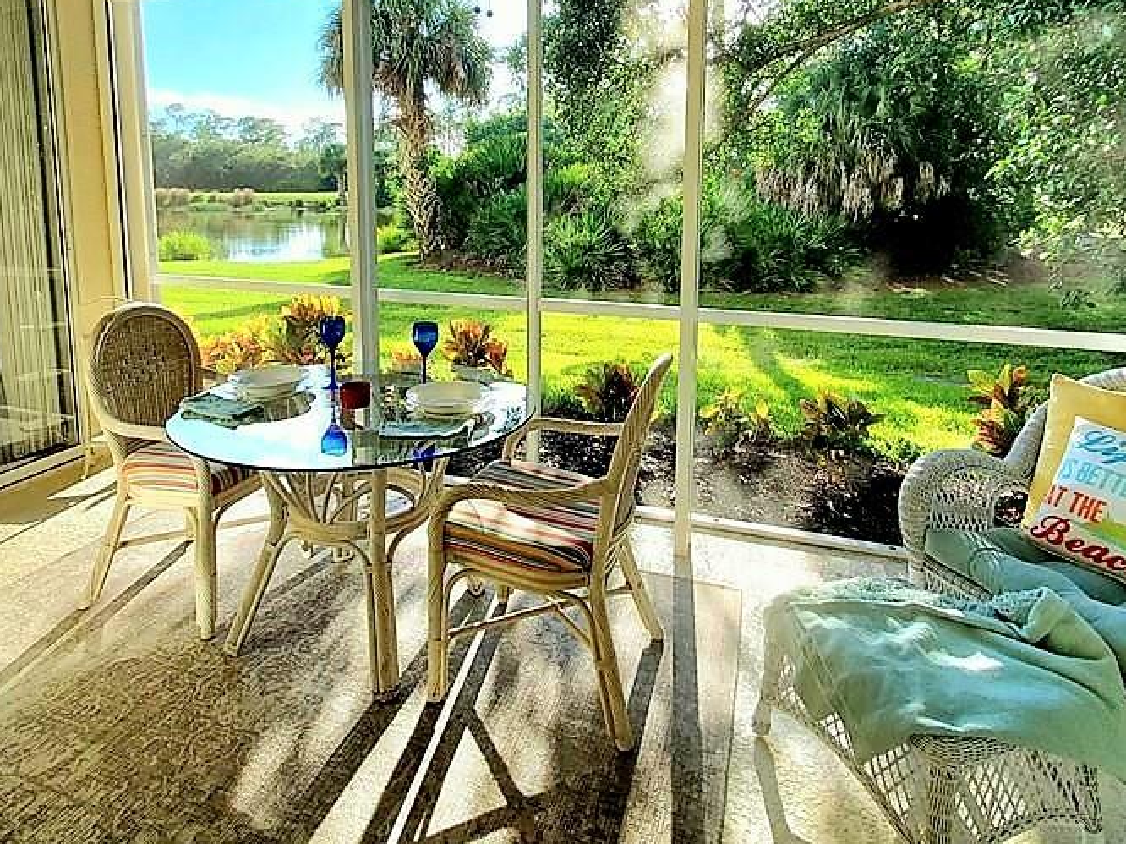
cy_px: 250
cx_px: 561
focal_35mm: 20
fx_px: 650
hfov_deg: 81.8
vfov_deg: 63.4
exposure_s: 1/182
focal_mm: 1.8
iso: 50
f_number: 2.2
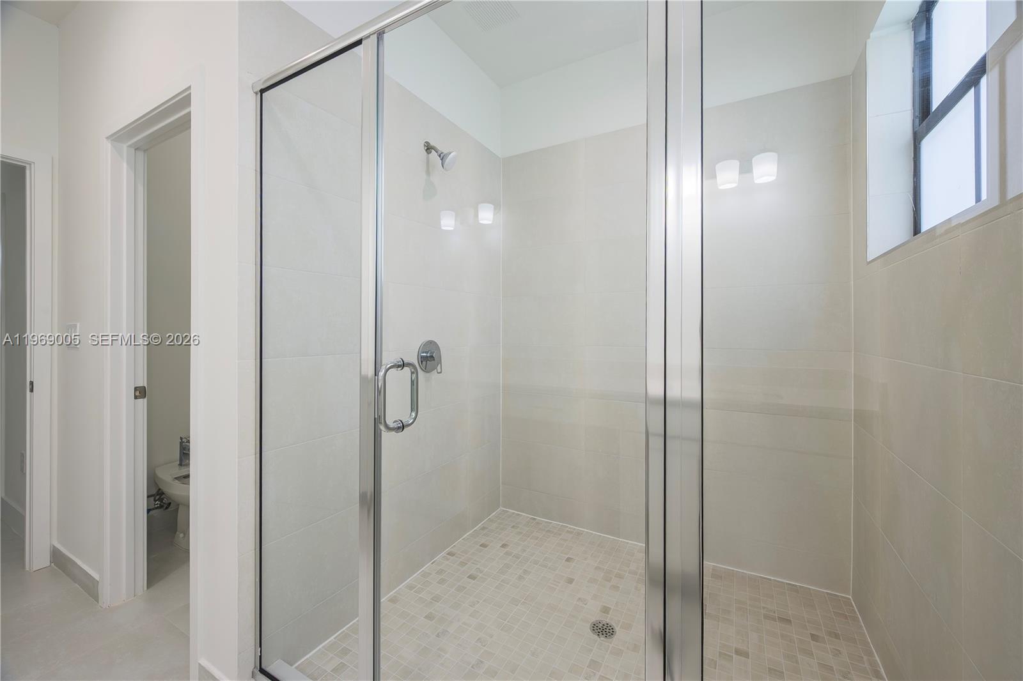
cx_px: 512
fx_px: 398
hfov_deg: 104.3
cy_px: 340
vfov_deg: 81.2
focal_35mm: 14
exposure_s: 1/6
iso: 250
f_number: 9
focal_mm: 14
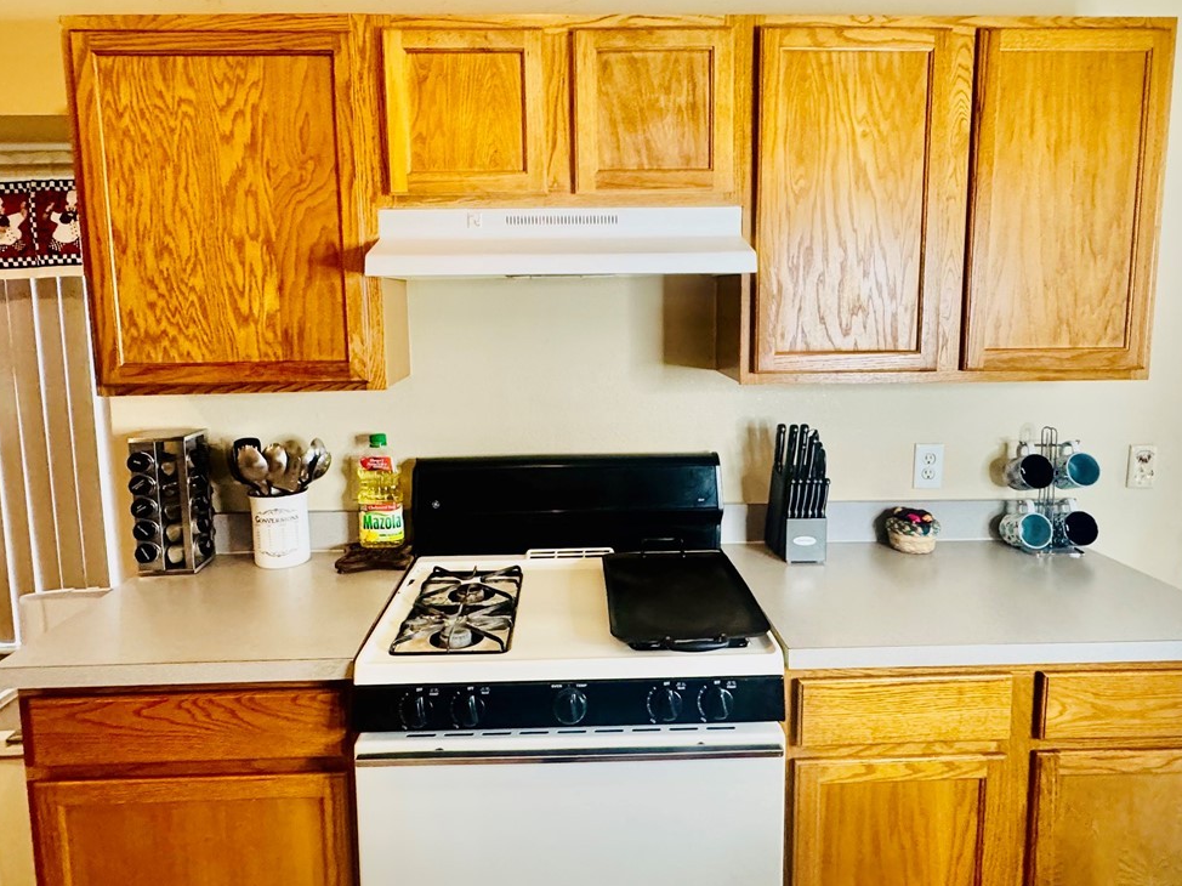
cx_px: 590
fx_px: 785
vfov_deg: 58.7
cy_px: 393
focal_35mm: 23
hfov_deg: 73.9
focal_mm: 2.22
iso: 320
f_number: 2.2
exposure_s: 1/120
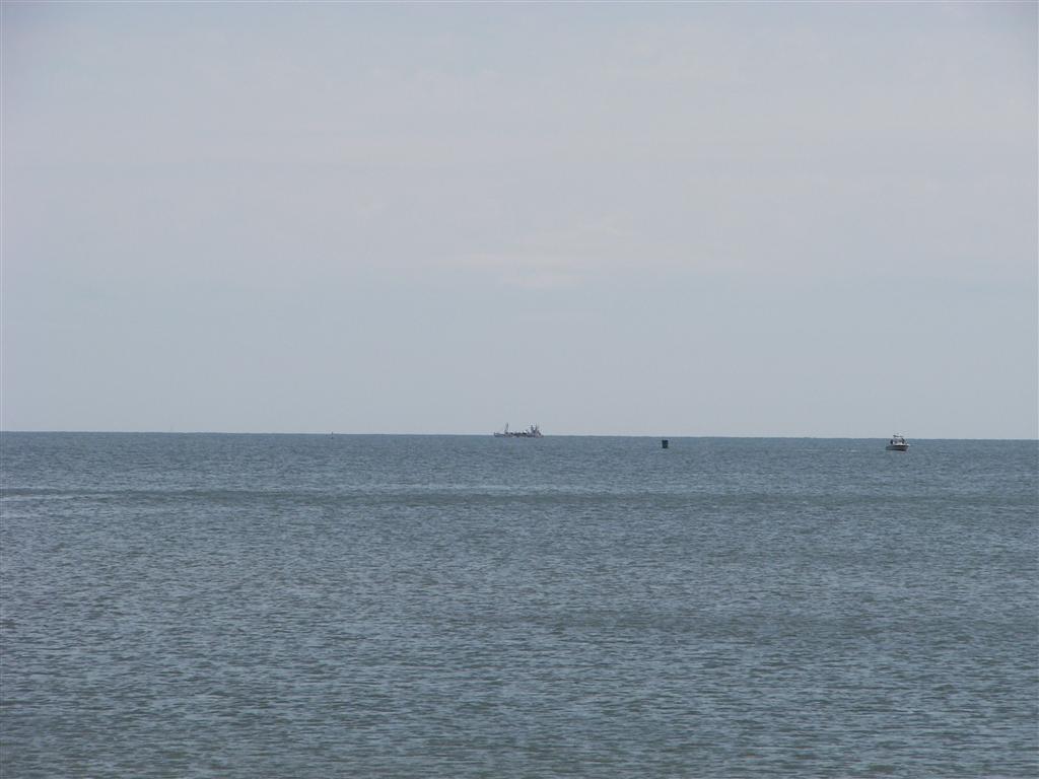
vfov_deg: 5.1
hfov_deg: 6.8
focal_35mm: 290
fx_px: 8704
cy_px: 390
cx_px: 520
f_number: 7.1
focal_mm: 48.2
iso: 64
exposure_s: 1/400
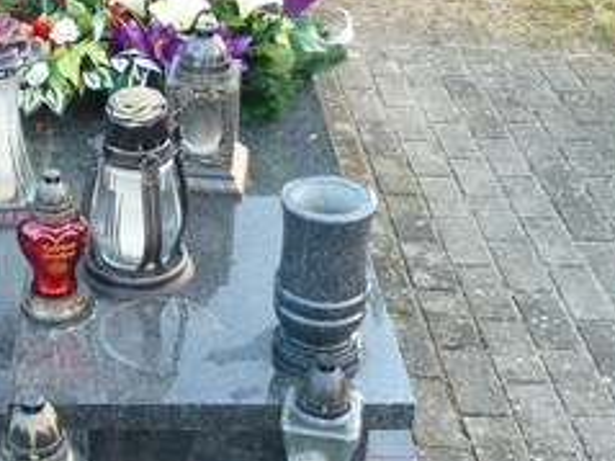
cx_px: 118
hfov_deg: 28.3
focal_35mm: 67
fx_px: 1190
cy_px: 131
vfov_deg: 21.8
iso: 125
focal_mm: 4.1
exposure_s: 1/30
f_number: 3.3
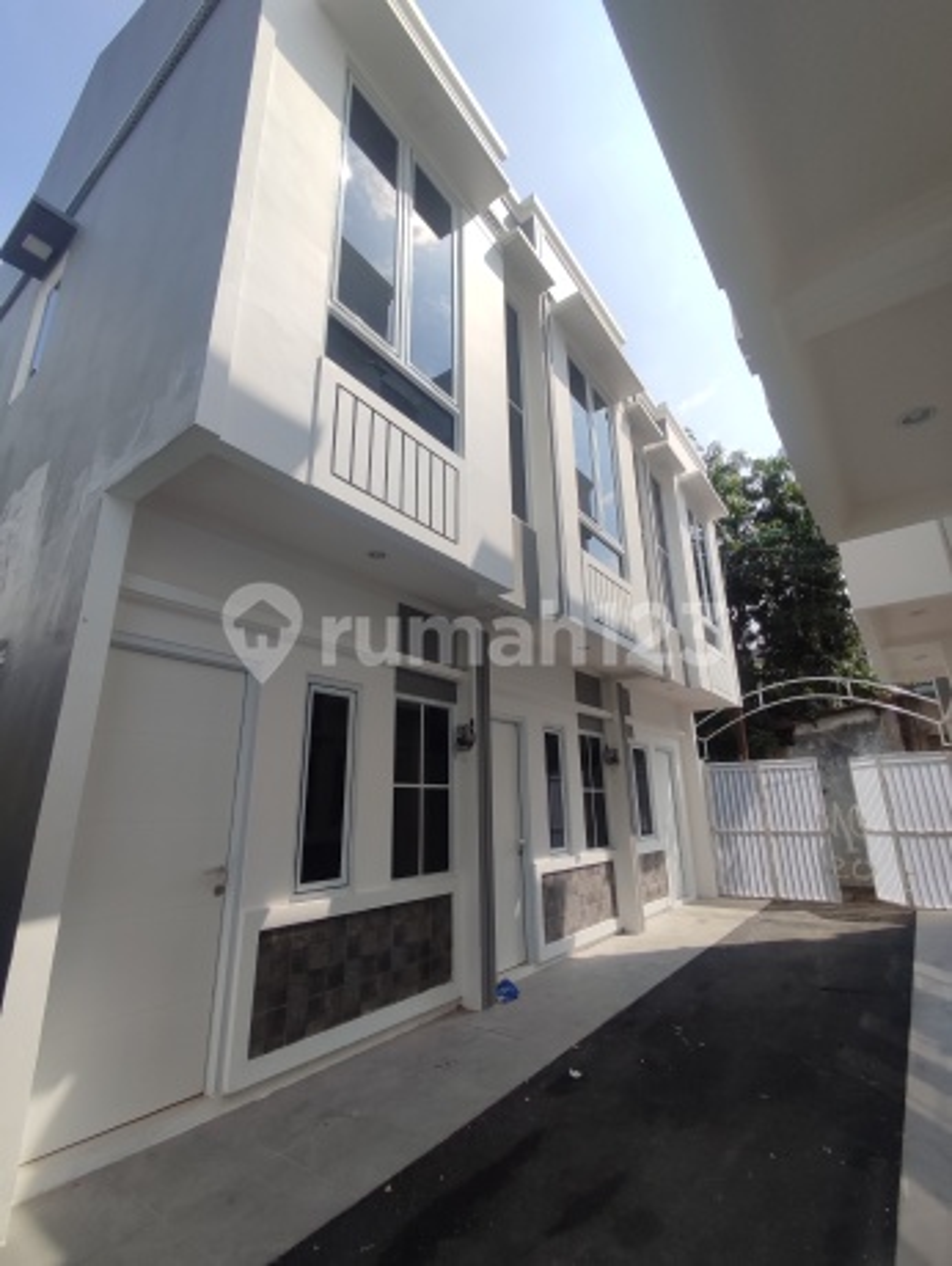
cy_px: 633
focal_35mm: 16
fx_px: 586
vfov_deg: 94.4
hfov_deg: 78.2
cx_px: 476
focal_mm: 1.65
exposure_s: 1/1624
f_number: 2.2
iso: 50
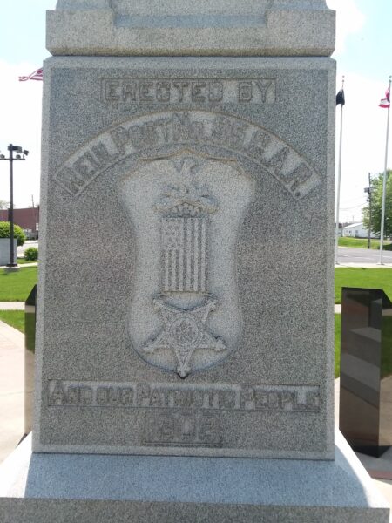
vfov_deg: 61.7
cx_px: 196
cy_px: 262
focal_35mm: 29
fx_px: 438
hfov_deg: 48.2
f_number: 1.9
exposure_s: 1/942
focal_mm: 2.47
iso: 40
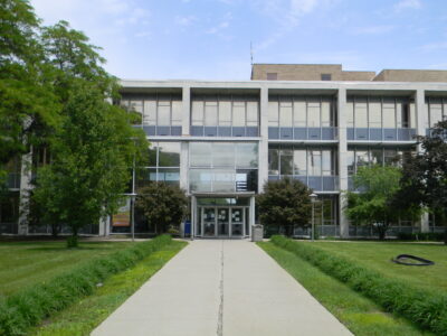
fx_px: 465
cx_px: 224
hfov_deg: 51.4
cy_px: 168
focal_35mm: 36
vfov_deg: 39.7
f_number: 7.4
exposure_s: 1/209
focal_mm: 6.4
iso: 80
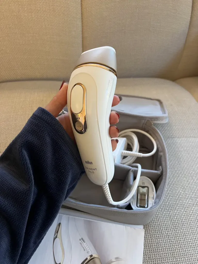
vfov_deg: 67.3
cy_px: 132
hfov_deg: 53.1
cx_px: 99
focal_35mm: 26
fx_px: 198
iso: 320
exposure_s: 1/50
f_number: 1.5
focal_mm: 5.7
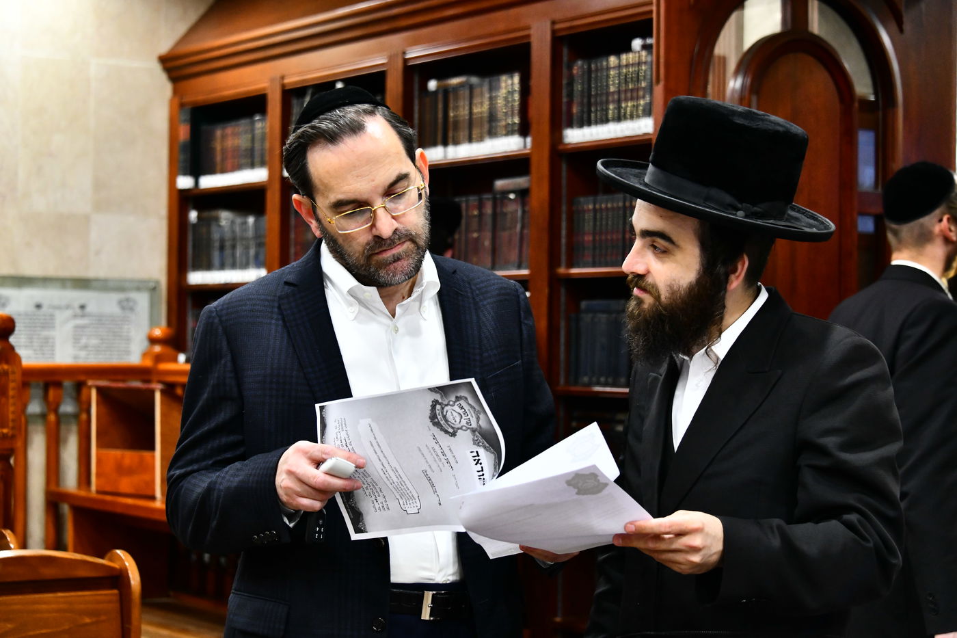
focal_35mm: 78
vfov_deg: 17.5
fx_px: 2073
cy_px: 319
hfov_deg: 26.0
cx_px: 478
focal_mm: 78
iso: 2500
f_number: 5.6
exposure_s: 1/160
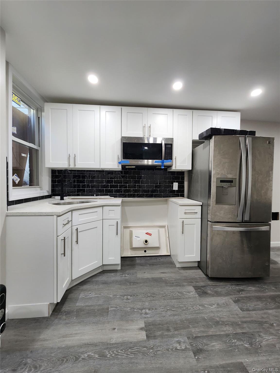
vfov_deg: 106.2
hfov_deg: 89.9
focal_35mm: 13
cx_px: 140
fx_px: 140
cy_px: 186
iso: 200
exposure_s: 1/60
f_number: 2.2
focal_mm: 2.2
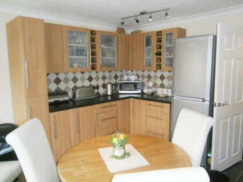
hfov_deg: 67.3
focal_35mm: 26
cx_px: 122
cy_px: 91
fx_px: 182
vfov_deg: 53.0
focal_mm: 4.7
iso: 400
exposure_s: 1/250
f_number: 2.8
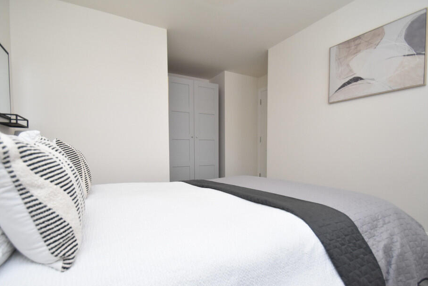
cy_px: 155
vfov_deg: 70.3
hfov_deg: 93.3
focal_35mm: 17
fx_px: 202
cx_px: 215
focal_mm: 10
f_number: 3.5
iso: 800
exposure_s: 1/200
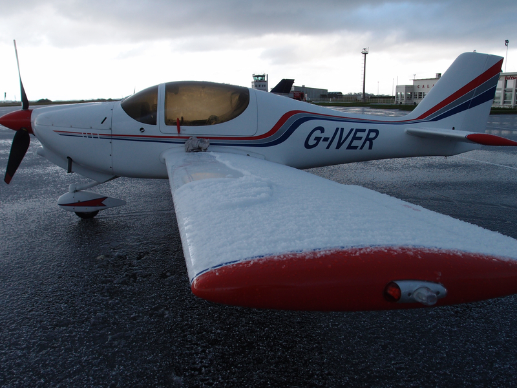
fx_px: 418
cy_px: 194
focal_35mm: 28
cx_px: 258
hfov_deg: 63.4
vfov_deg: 49.7
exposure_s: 1/400
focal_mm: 6
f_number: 2.8
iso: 100
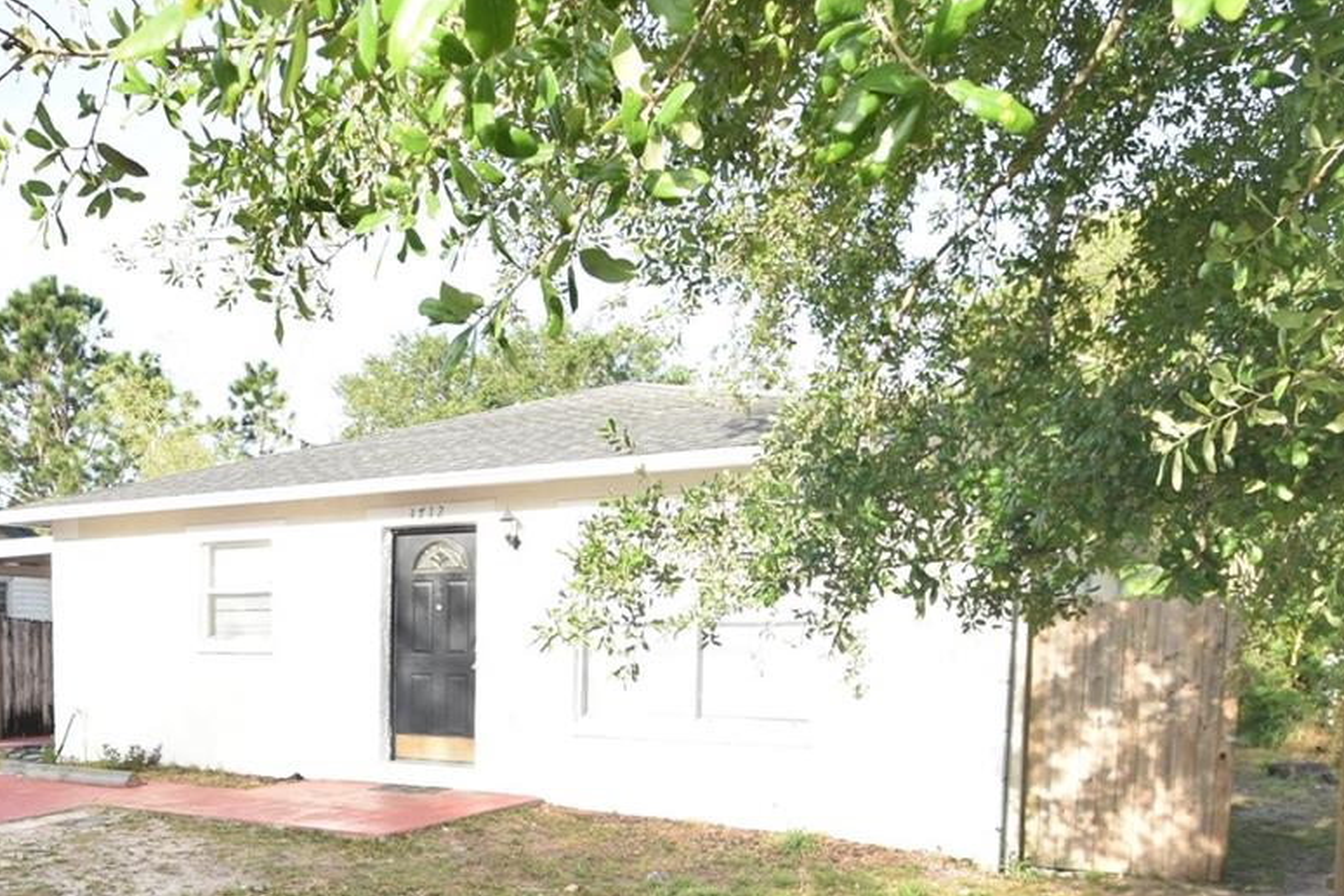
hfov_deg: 58.0
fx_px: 1157
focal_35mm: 31
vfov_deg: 40.3
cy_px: 741
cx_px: 384
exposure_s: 1/250
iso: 280
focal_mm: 10
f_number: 8
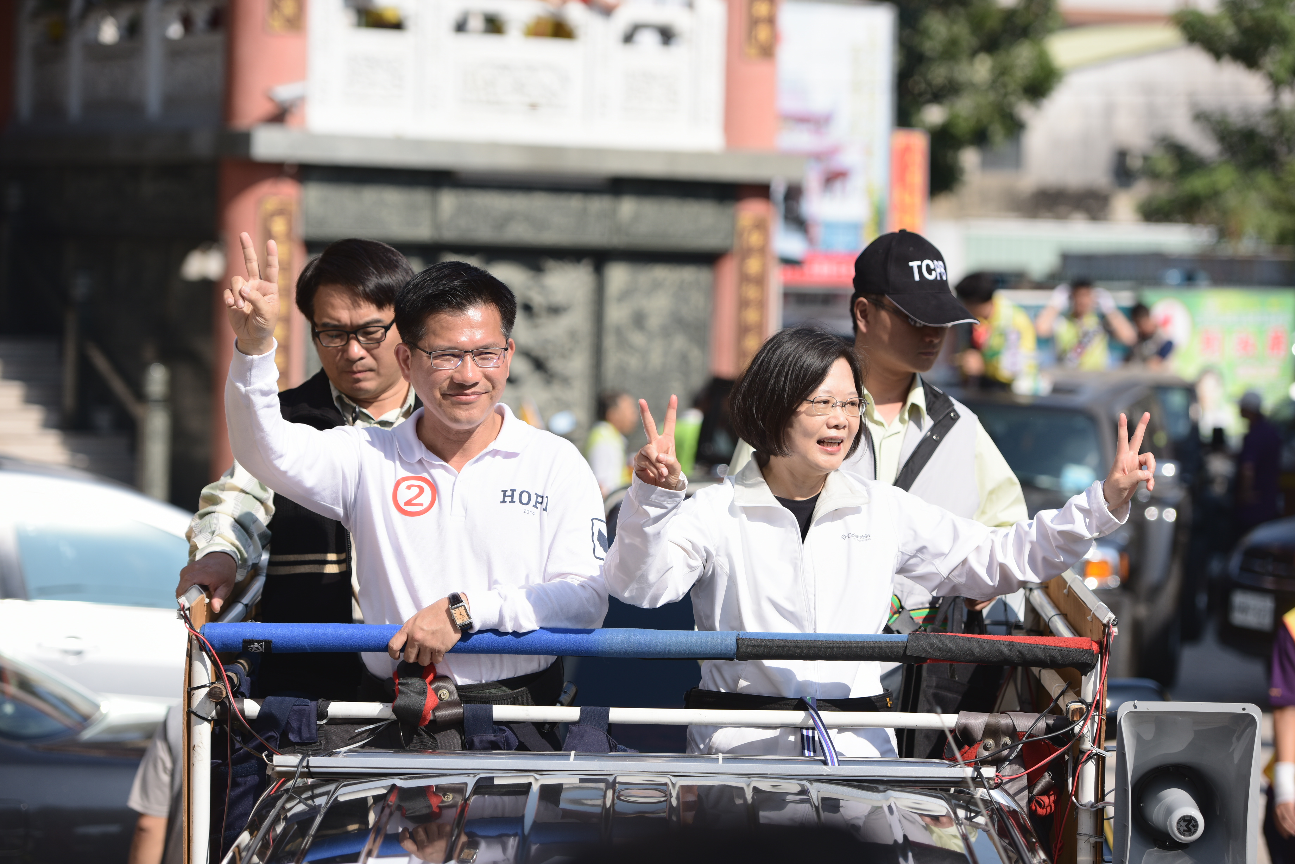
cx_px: 648
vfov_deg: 12.2
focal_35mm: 112
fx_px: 4030
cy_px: 432
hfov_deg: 18.3
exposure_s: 1/1600
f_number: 4
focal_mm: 112
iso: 125
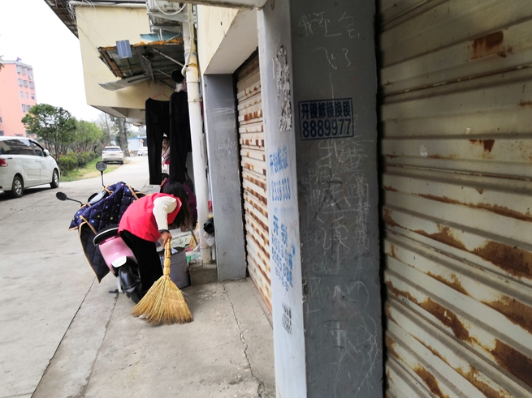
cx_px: 294
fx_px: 507
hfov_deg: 55.2
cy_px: 216
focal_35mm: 33
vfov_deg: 42.9
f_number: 1.8
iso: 64
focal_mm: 3.95
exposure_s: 1/100
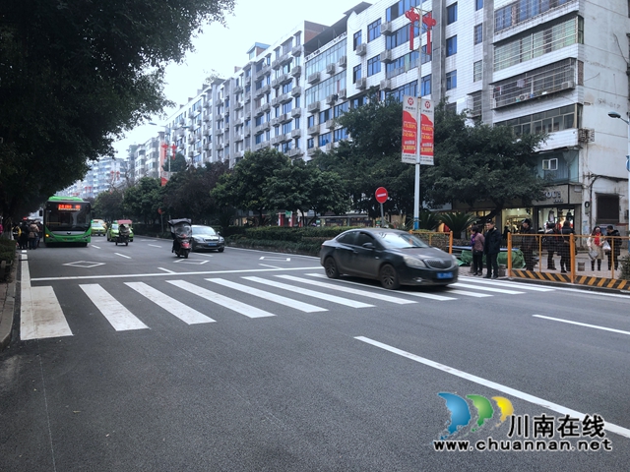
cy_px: 236
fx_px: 510
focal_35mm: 28
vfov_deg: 49.7
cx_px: 315
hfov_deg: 63.4
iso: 32
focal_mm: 3.99
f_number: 1.8
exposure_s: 1/100
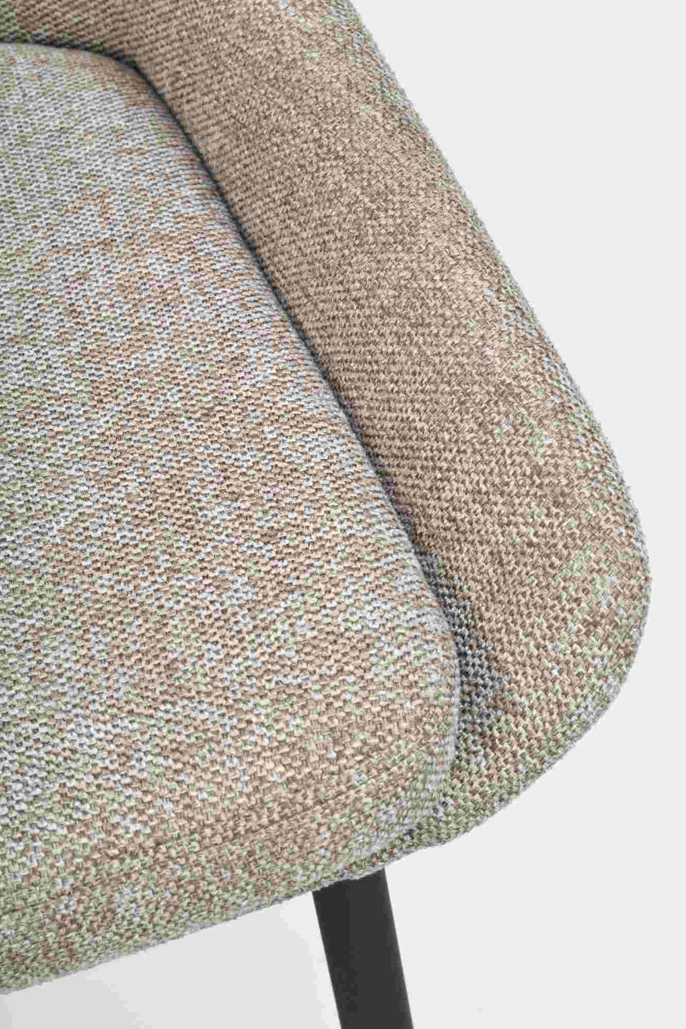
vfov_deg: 27.0
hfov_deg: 18.2
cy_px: 514
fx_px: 2144
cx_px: 343
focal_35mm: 75
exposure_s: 1/200
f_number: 16
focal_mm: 50
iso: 100
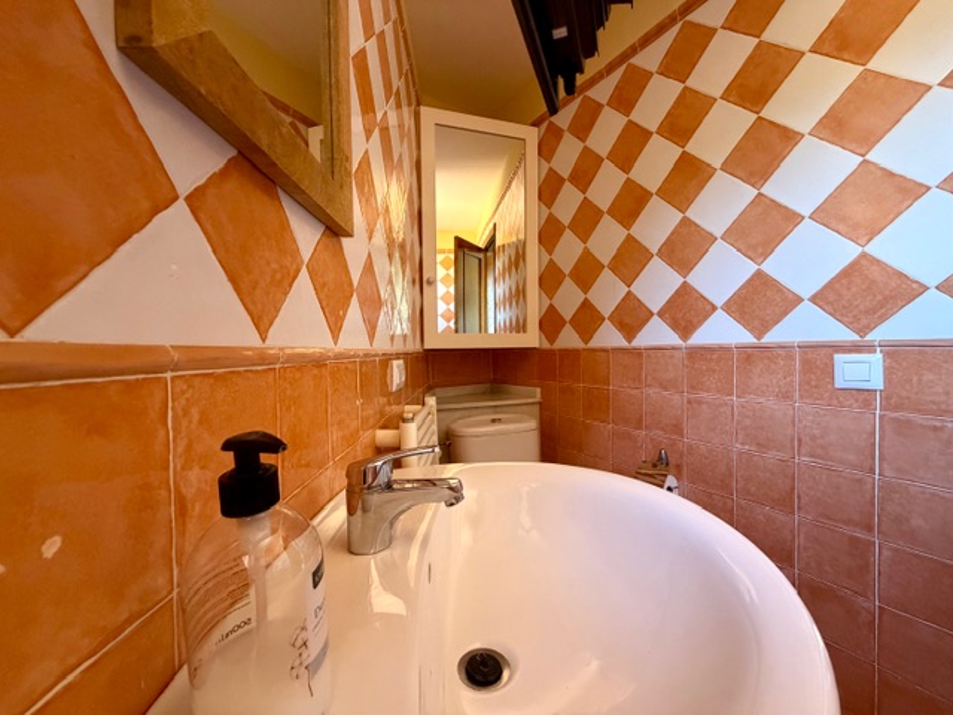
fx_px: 385
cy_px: 358
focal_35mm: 14
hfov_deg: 102.1
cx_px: 476
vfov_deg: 85.7
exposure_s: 1/60
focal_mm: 2.22
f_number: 2.2
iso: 500
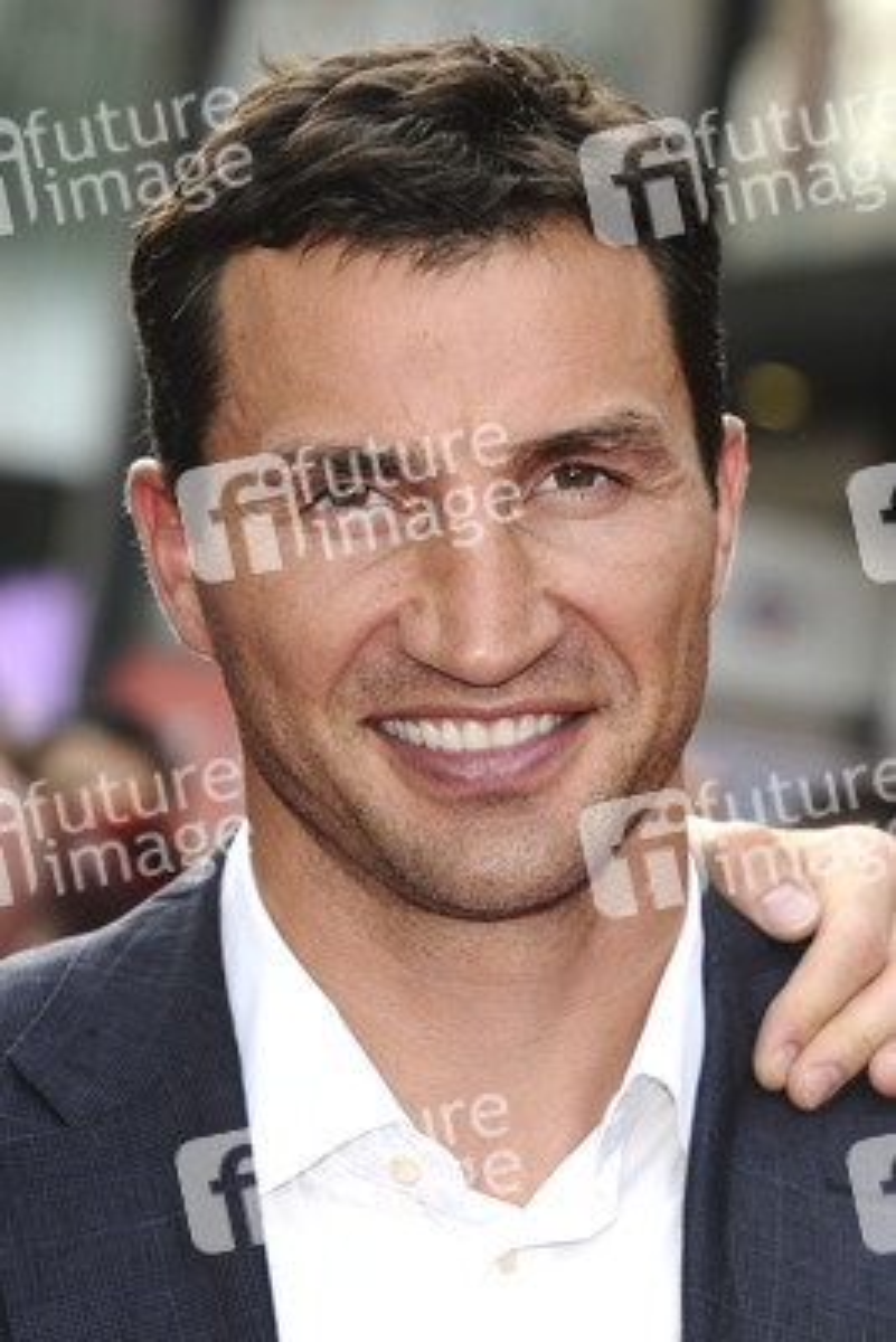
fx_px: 5595
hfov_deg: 9.2
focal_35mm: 150
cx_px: 448
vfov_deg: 13.7
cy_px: 671
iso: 320
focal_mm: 100
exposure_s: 1/250
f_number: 5
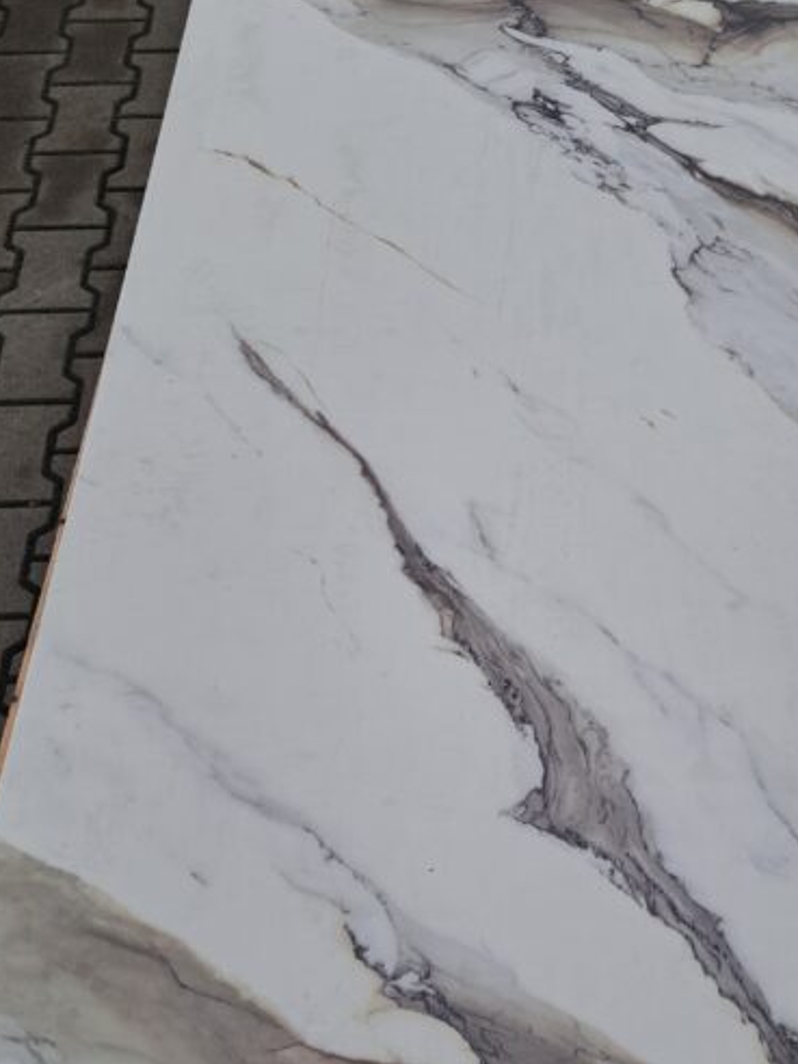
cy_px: 651
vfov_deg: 47.5
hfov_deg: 36.4
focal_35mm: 39
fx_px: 1199
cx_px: 534
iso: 50
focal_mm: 5.23
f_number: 1.8
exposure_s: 1/50
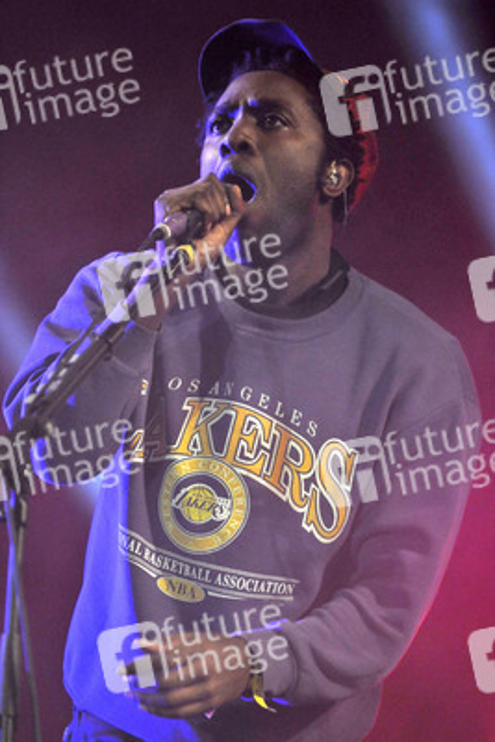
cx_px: 248
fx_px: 4791
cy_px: 371
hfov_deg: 5.9
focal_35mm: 232
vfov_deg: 8.9
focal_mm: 155
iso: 1250
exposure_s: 1/640
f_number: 2.8
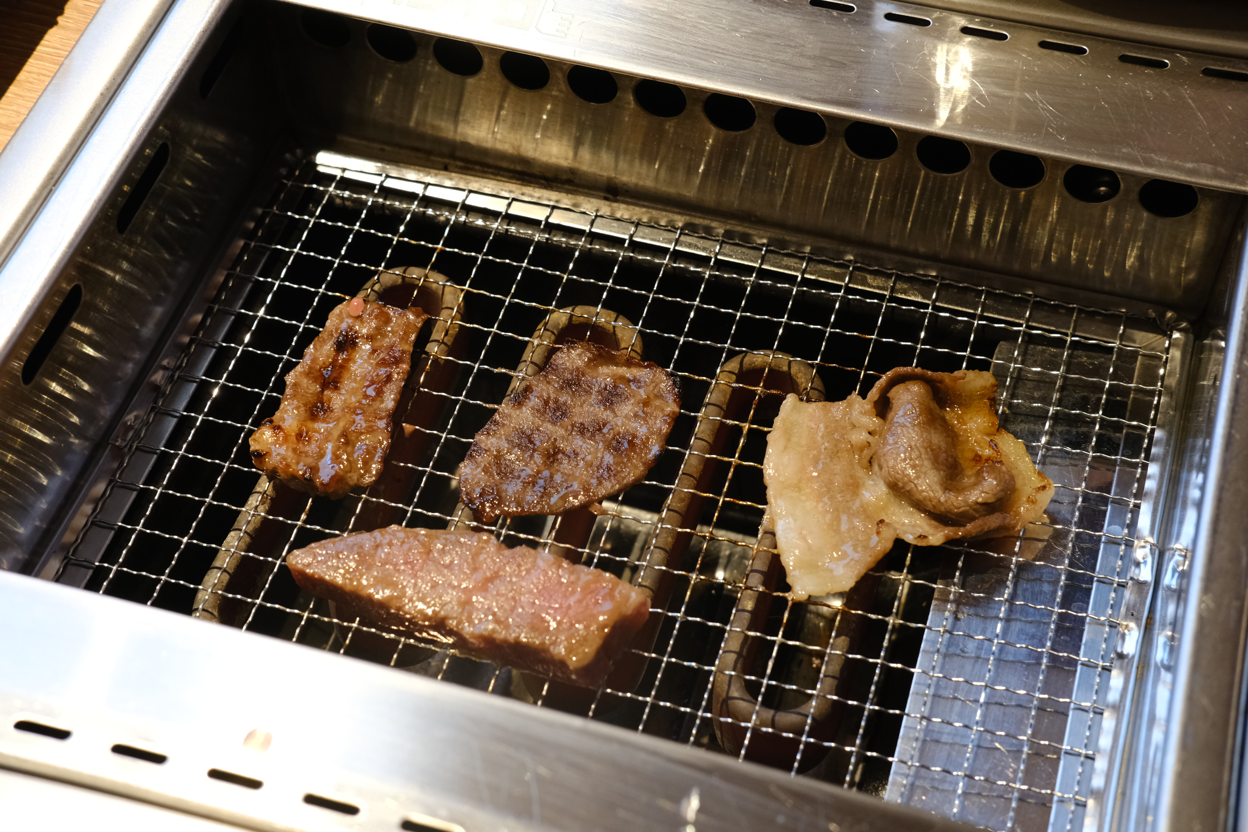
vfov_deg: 25.5
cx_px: 624
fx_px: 1837
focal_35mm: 53
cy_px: 416
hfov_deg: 37.5
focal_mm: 35
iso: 1600
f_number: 5.6
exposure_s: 1/28
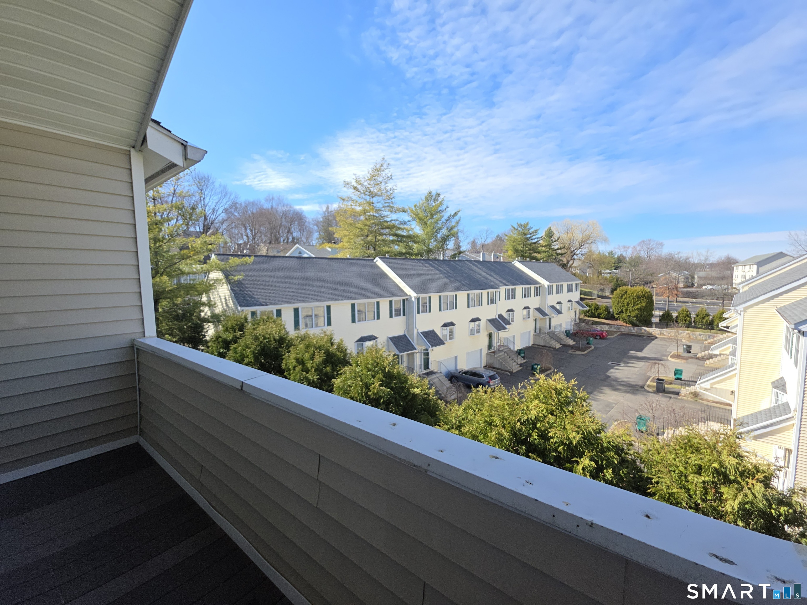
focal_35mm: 13
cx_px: 404
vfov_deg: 89.9
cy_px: 302
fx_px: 303
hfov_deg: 106.2
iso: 40
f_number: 1.9
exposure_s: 1/1173
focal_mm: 2.2
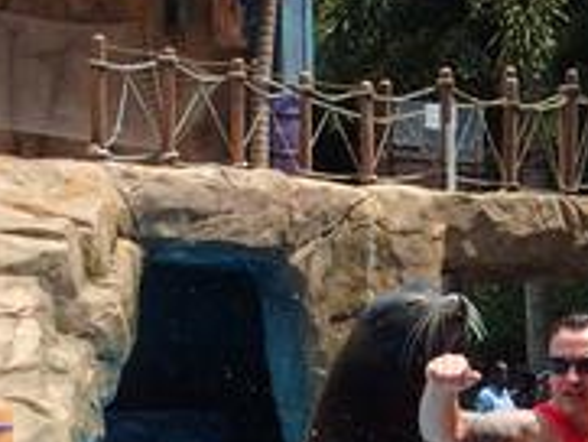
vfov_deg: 10.4
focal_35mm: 142
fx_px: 2414
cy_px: 452
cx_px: 432
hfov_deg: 13.8
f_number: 5
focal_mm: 10.3
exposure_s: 1/800
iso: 200
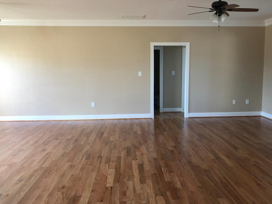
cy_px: 109
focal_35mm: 35
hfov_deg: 52.6
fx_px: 275
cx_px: 147
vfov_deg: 40.7
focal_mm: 3.99
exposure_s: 1/30
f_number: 1.8
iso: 32
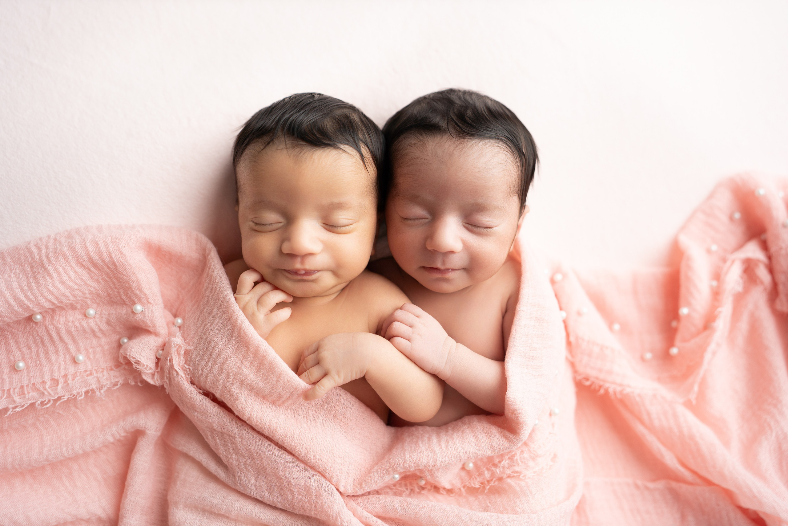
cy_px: 263
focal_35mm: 35
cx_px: 394
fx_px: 766
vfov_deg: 37.9
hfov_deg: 54.4
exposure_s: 1/200
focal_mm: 35
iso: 100
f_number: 2.5
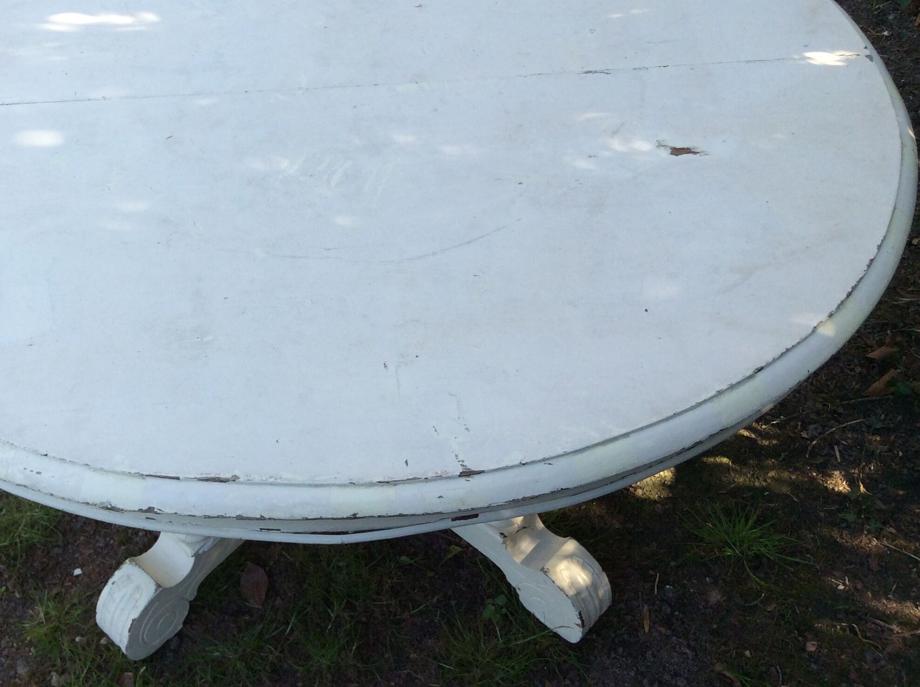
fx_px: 1115
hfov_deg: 44.4
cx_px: 332
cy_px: 269
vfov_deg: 34.1
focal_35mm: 42
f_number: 2.4
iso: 32
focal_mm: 3.3
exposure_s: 1/272
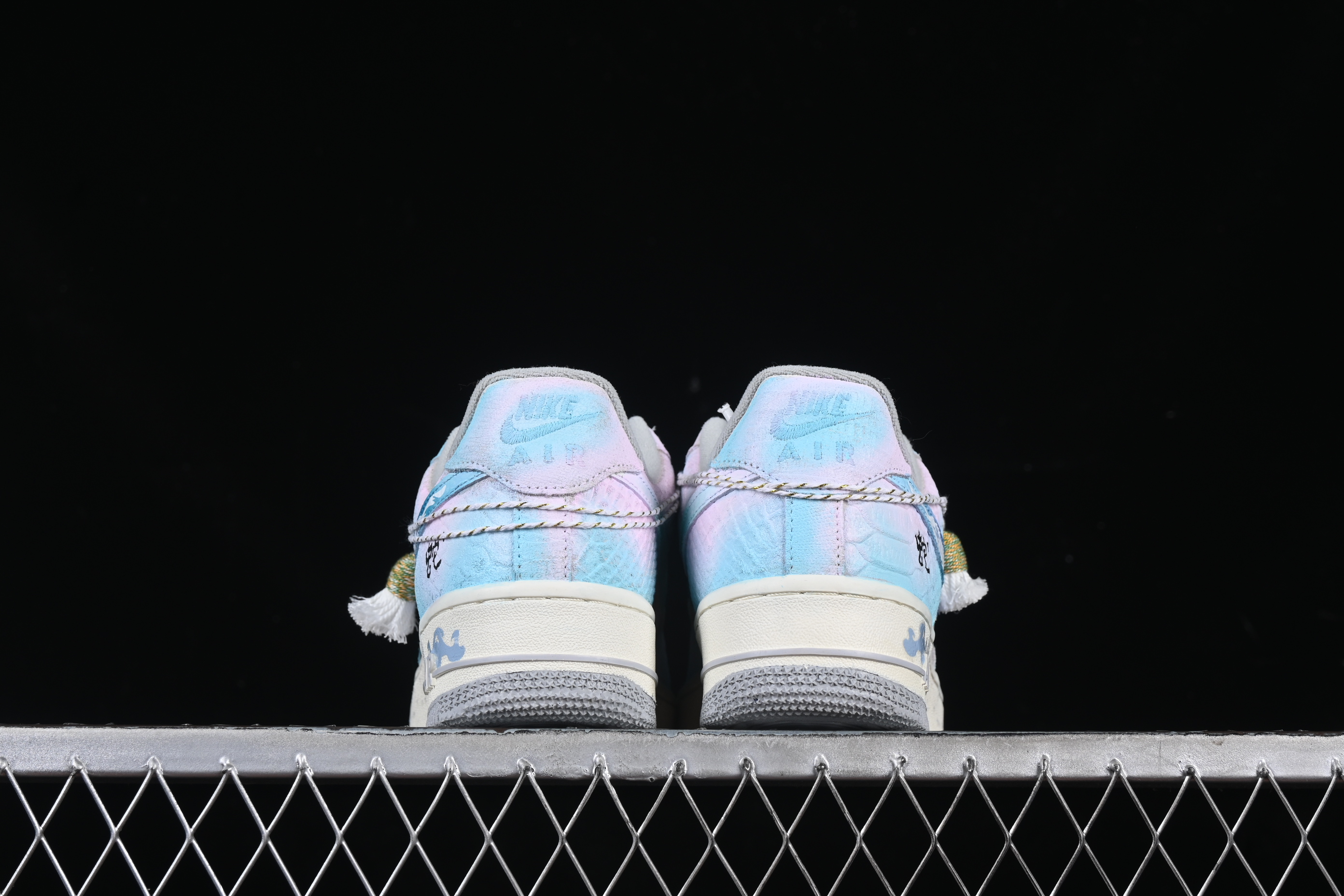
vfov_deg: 18.2
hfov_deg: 27.0
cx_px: 672
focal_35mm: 75
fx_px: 2800
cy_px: 448
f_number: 8
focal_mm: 50
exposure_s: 1/80
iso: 160
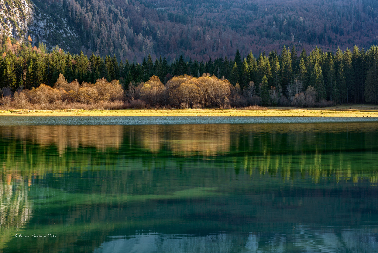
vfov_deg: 17.1
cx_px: 189
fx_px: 840
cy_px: 126
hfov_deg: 25.4
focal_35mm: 80
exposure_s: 1/5
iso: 50
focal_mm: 80
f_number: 14
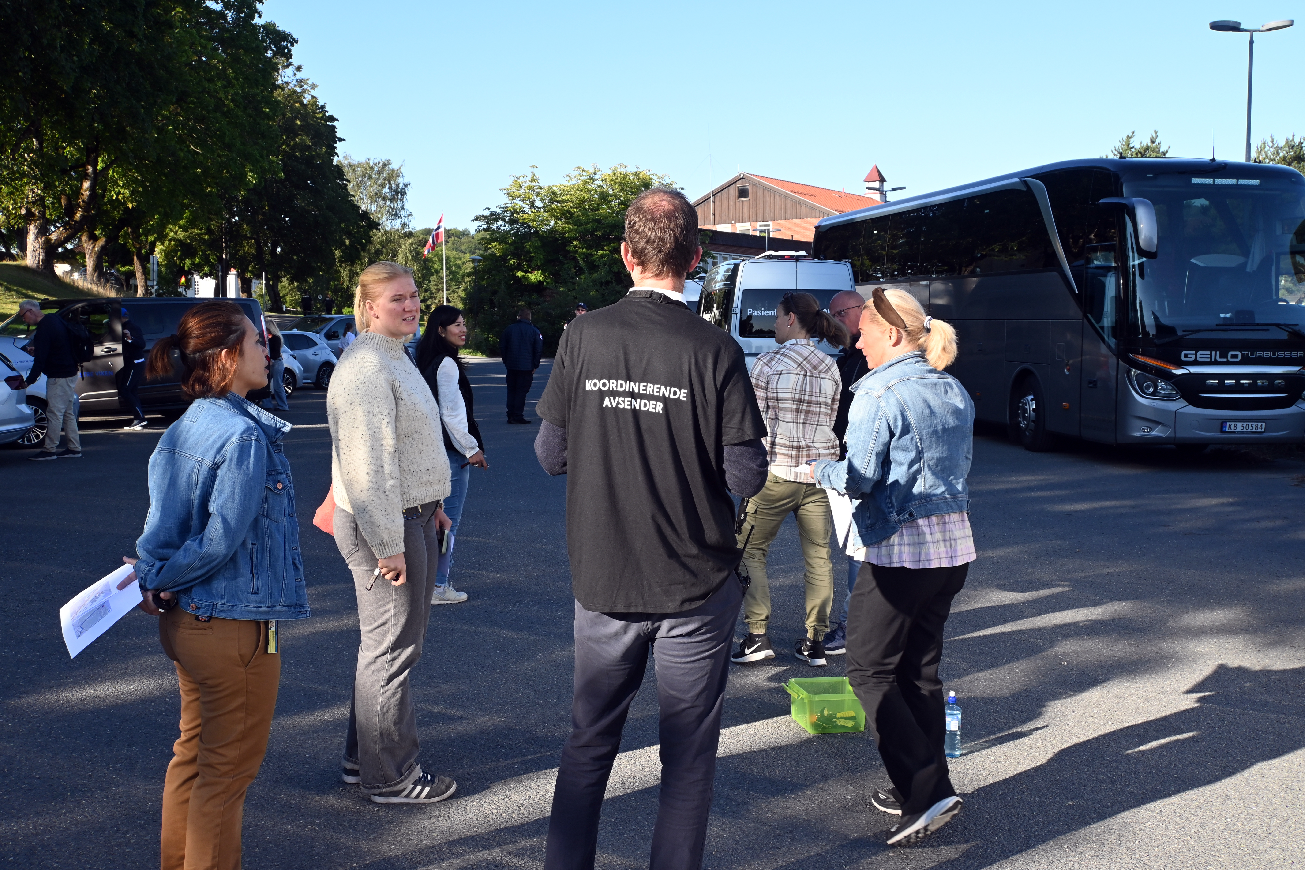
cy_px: 435
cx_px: 652
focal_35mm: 38
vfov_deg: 35.5
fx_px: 1359
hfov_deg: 51.3
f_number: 10
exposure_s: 1/125
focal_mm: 25
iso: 200
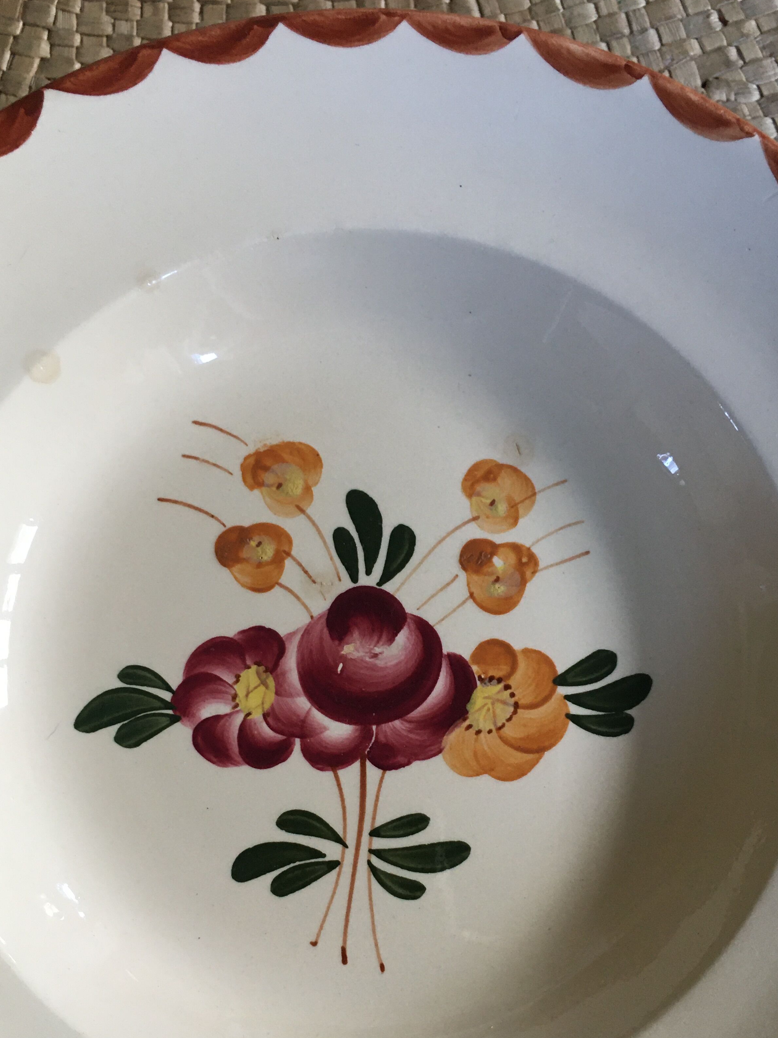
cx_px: 385
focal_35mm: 37
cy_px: 653
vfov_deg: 49.6
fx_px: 1109
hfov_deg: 38.7
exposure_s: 1/33
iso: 125
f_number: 2.2
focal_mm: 4.15
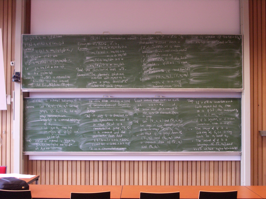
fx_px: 377
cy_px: 100
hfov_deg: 38.9
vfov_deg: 29.7
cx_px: 133
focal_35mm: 49
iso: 200
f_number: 3.1
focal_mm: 8.2
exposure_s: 1/25
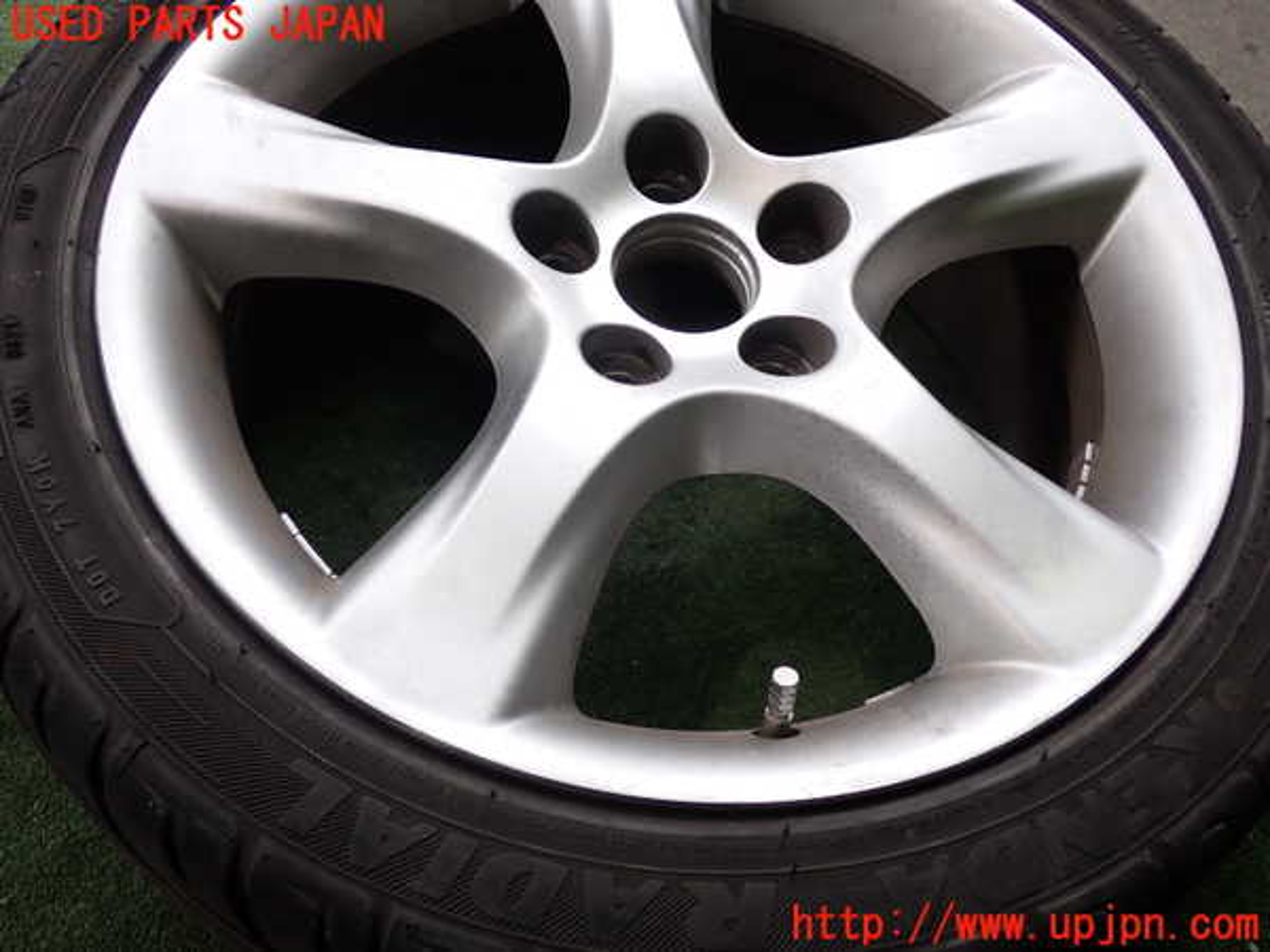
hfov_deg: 51.4
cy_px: 476
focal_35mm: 36
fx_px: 1321
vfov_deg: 39.7
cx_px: 635
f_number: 2.5
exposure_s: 1/125
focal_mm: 6.37
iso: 160
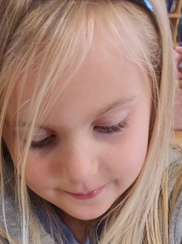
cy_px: 389
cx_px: 100
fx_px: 534
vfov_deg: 20.9
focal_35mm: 76
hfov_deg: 19.4
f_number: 1.8
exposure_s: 1/120
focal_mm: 5.4
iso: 125
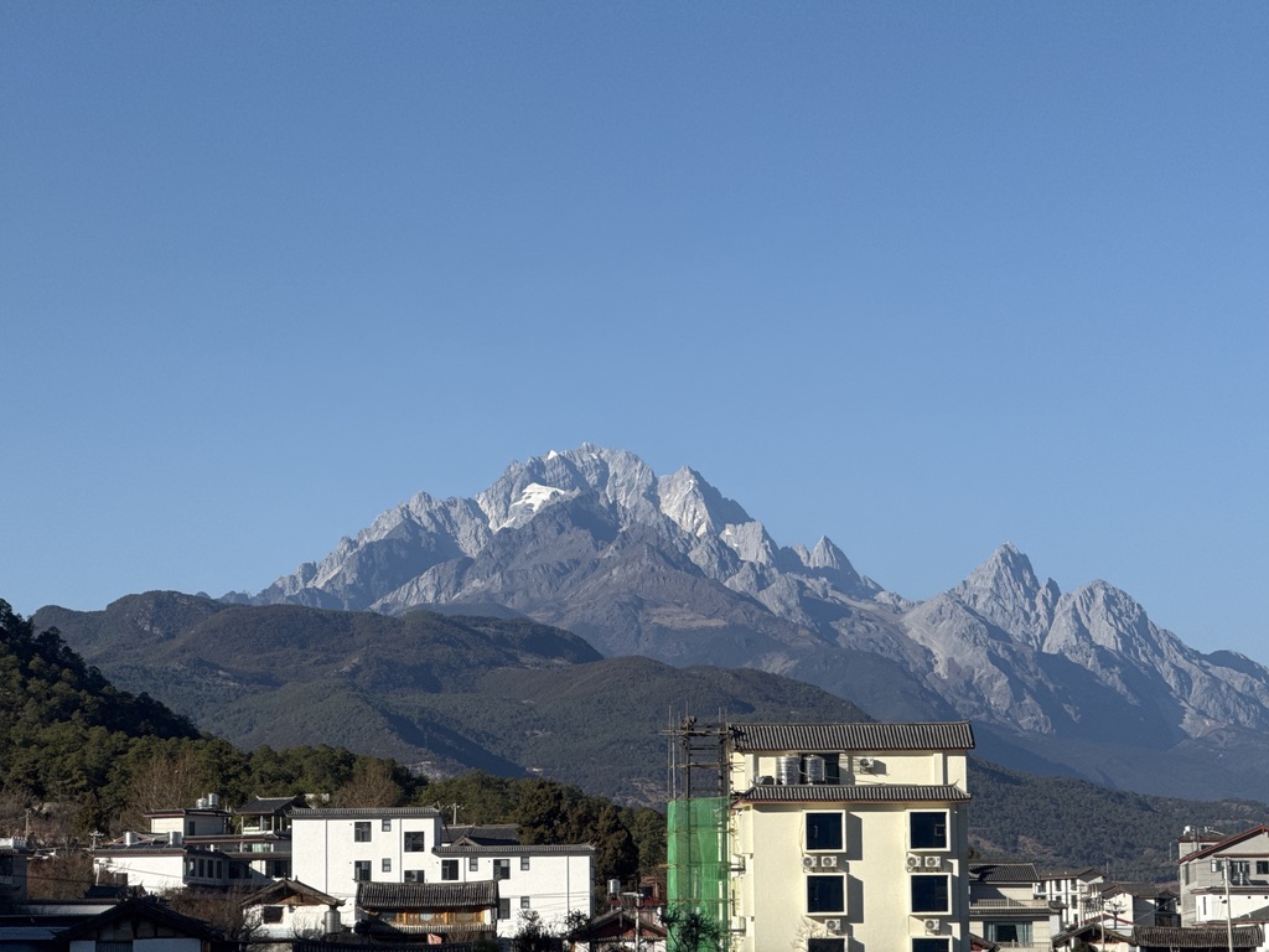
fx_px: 4399
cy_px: 476
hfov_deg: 16.4
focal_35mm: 120
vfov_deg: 12.3
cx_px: 634
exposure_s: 1/1167
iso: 50
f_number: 2.8
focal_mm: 15.66
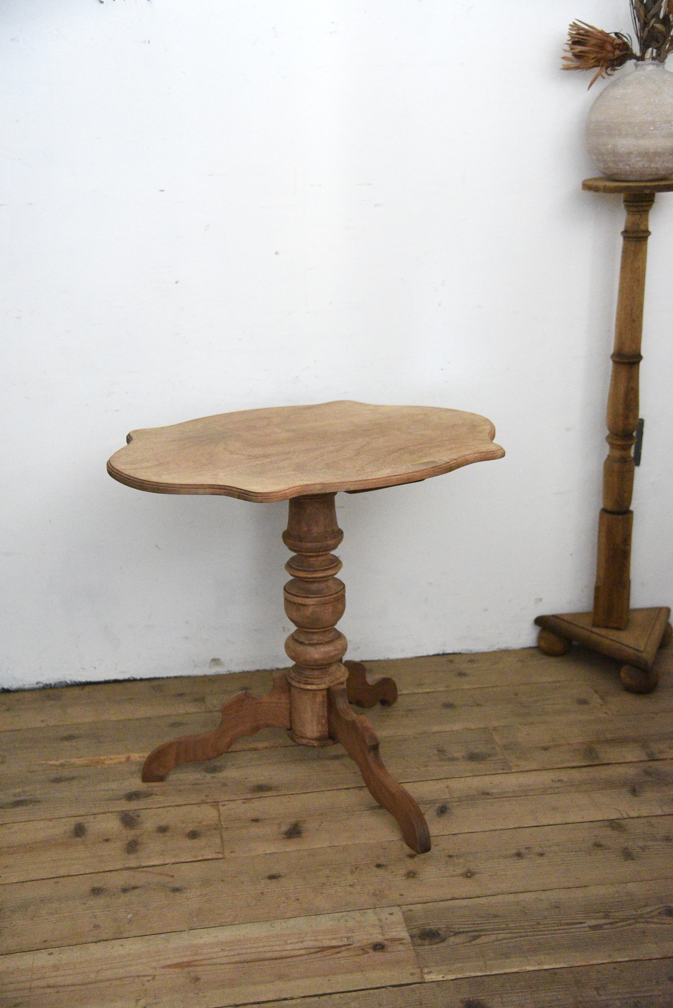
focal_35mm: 44
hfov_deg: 30.5
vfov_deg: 44.5
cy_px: 504
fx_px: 1233
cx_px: 336
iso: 12800
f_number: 4
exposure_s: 1/50
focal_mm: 44
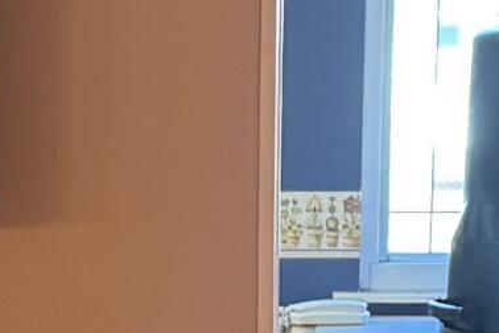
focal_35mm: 198
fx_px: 2744
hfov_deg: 10.3
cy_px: 556
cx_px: -17
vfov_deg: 6.8
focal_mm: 6.76
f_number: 1.78
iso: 320
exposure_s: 1/60
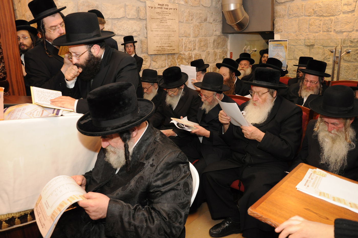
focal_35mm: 27
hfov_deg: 67.5
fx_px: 268
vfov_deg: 47.8
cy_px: 119
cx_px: 179
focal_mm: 18
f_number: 5.6
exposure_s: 1/60
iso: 800
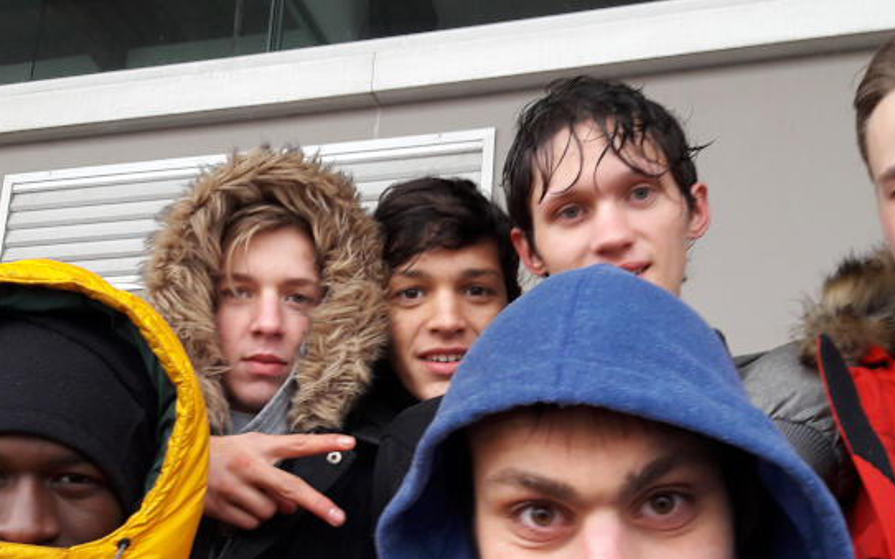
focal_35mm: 56
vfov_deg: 22.9
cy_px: 422
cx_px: 419
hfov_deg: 36.3
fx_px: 1366
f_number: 1.9
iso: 50
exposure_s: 1/50
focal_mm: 3.7
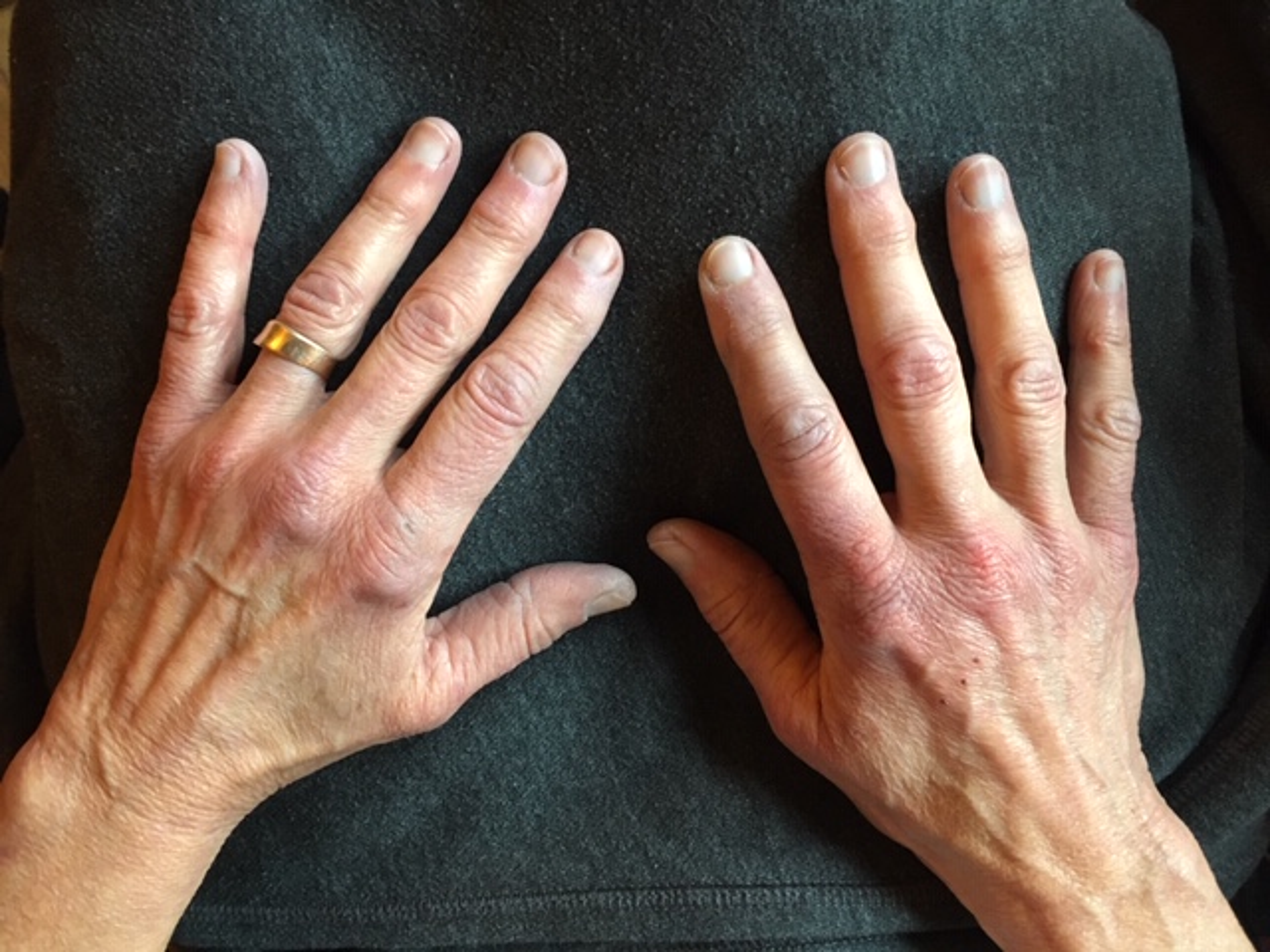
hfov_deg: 61.7
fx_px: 1064
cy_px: 476
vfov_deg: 48.2
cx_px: 635
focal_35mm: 29
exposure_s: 1/24
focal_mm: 4.15
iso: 200
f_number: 2.2
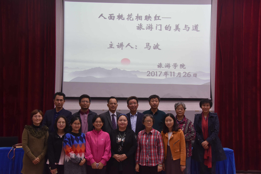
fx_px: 381
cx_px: 130
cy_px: 87
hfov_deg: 37.8
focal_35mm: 52
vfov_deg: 25.8
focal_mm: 35
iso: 800
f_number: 7.1
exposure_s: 1/25
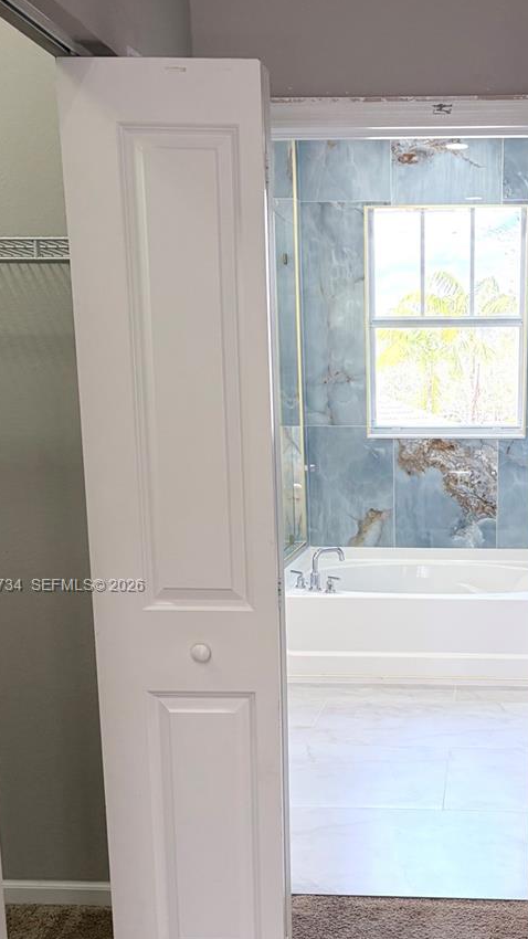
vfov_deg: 50.0
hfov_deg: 28.9
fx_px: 996
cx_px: 436
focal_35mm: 40
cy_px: 587
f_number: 1.6
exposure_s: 1/203
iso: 125
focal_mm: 5.96
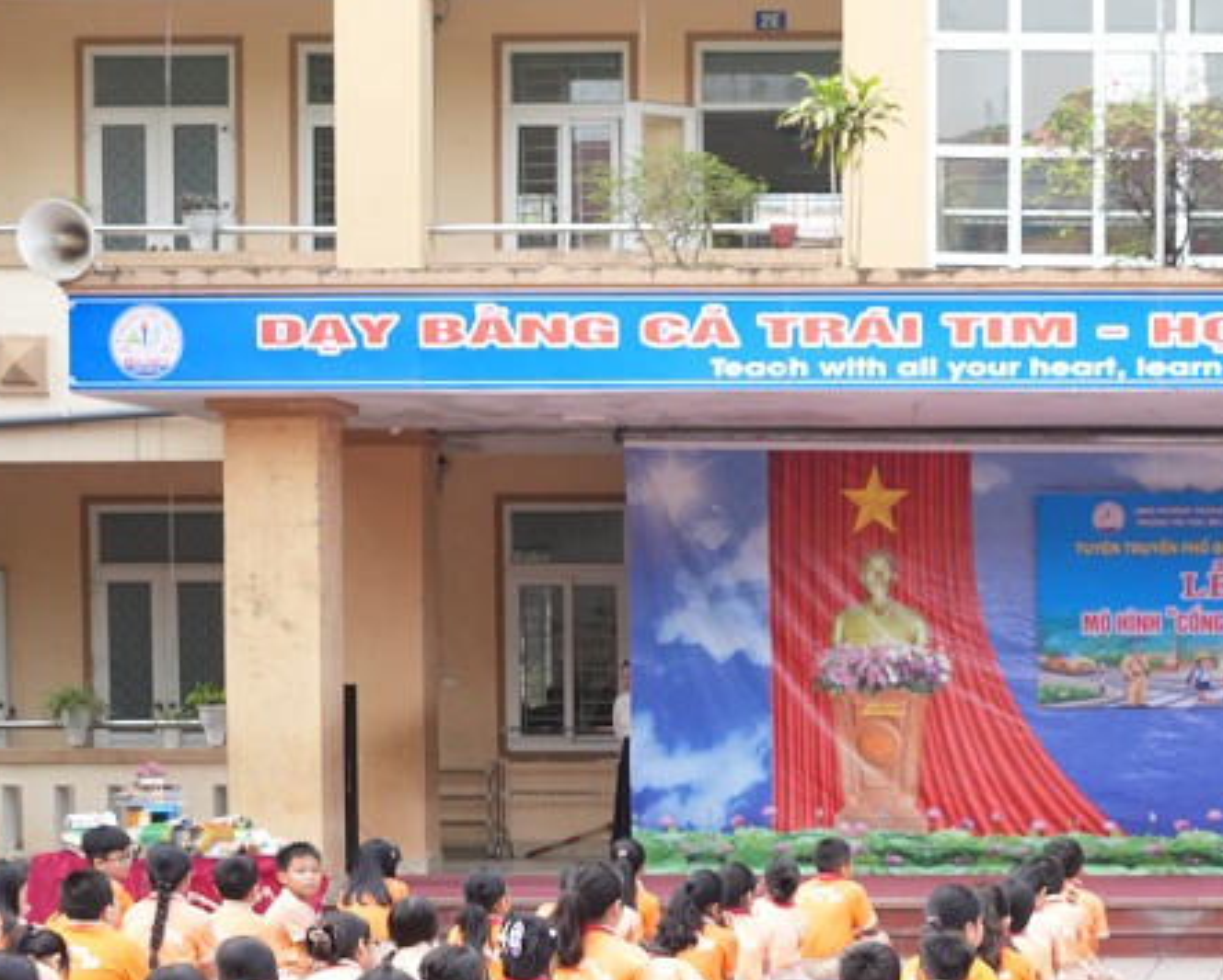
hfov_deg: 22.9
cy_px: 872
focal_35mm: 78
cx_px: 1375
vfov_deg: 19.3
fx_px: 2825
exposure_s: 1/125
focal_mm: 24
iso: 640
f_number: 5.6
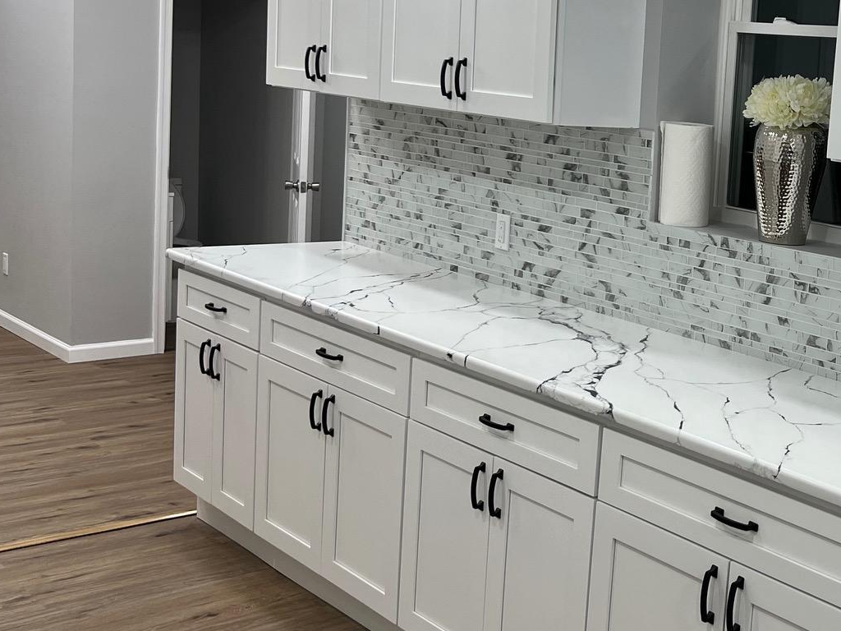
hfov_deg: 34.5
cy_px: 237
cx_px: 779
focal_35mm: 52
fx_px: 1263
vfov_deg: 27.9
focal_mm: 5.7
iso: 64
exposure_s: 1/120
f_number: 1.5
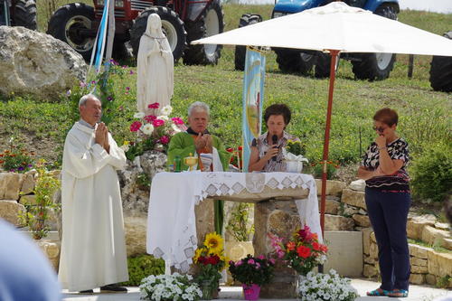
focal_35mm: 132
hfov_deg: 15.5
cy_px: 150
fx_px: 1657
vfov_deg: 10.4
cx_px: 226
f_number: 11
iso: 400
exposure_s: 1/320
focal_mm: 88
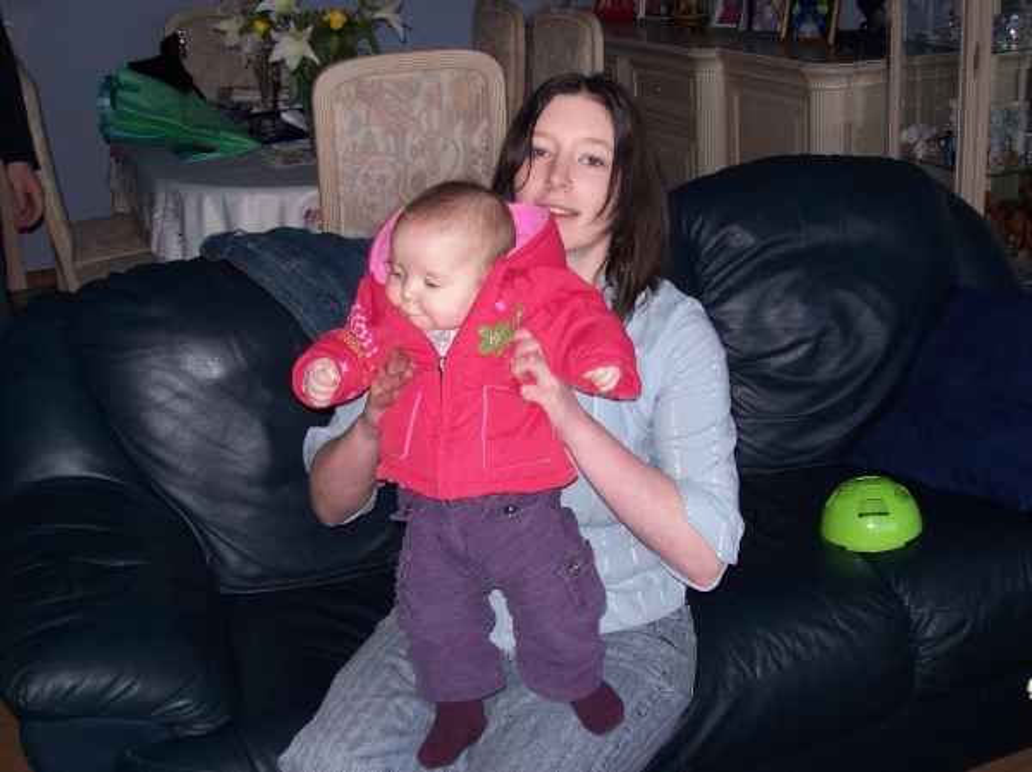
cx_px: 516
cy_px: 386
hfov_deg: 42.1
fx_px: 1341
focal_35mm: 45
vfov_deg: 32.1
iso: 80
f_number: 3
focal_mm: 7.6
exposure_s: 1/73.6
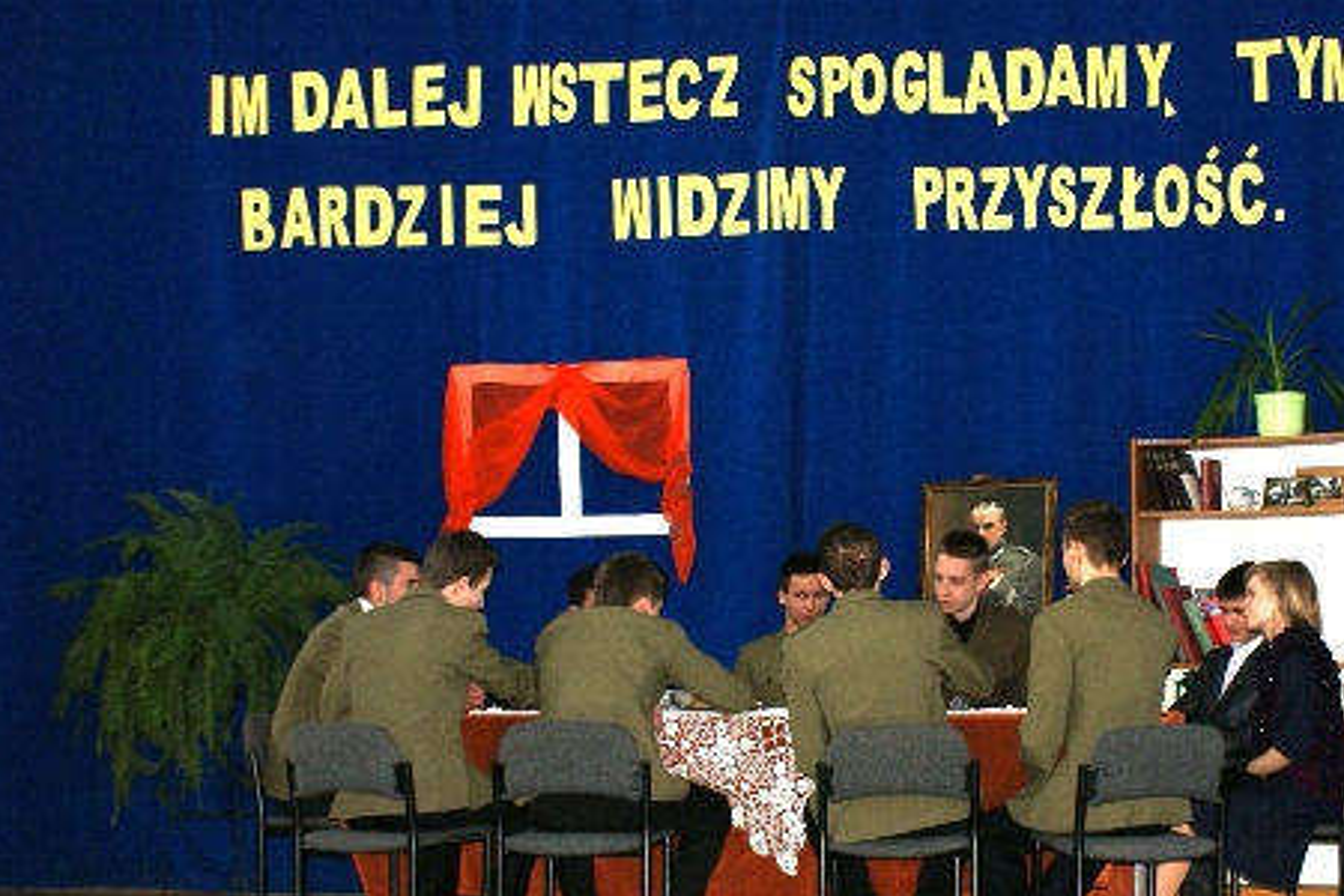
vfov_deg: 21.1
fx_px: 2389
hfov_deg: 31.1
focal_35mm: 64
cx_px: 944
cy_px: 632
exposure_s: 1/60
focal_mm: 30
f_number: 5
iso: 400
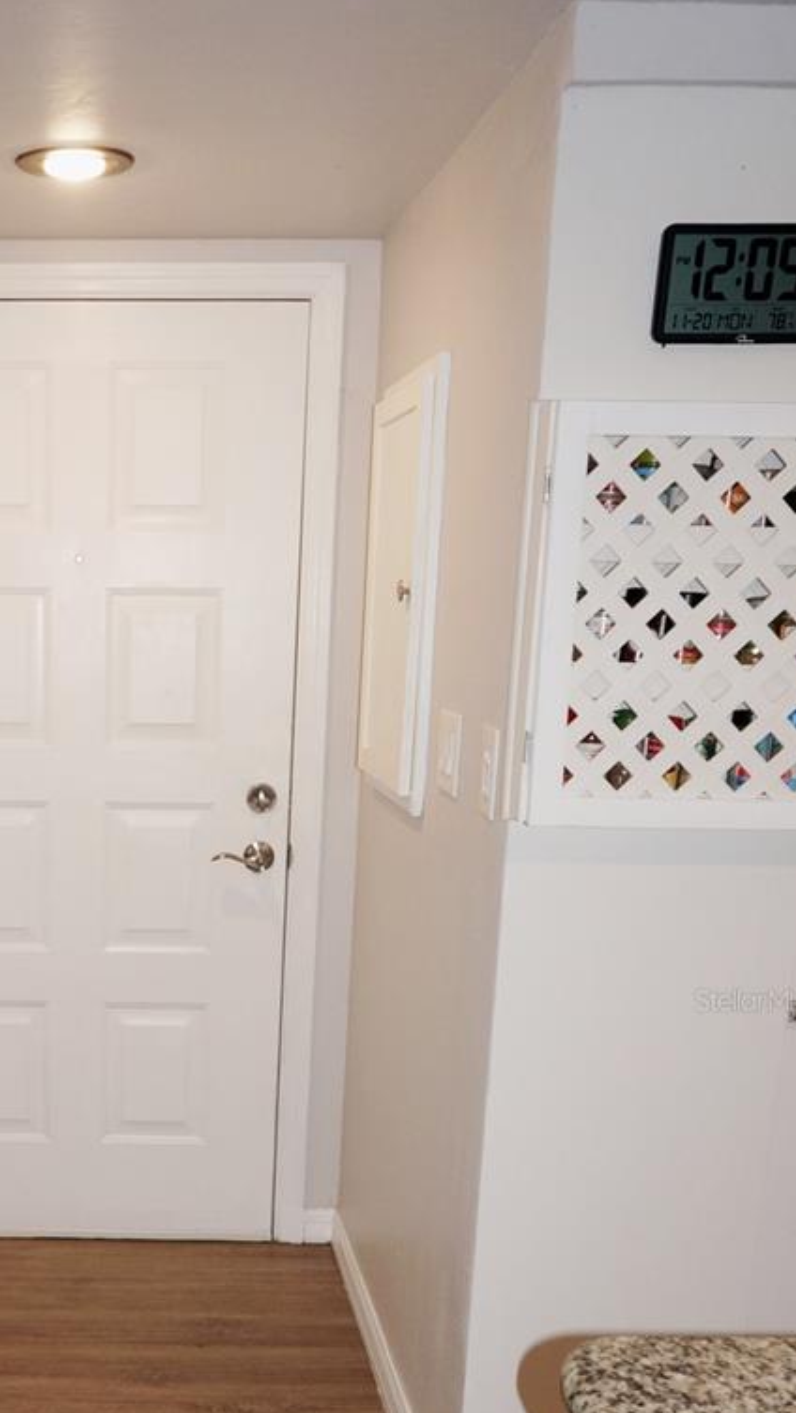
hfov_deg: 28.5
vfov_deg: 49.1
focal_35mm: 40
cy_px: 1000
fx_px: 1500
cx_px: 72
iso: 640
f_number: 4
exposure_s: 1/160
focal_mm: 16
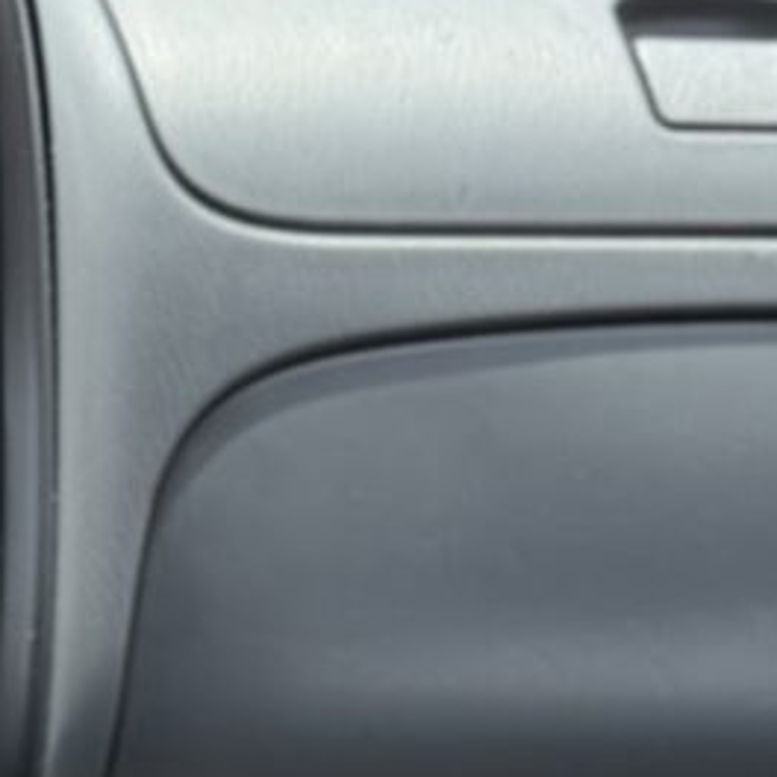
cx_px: -856
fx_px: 3911
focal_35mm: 154
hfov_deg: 10.3
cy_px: 1374
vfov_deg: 10.7
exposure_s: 1/813
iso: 80
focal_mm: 6.76
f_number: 1.78
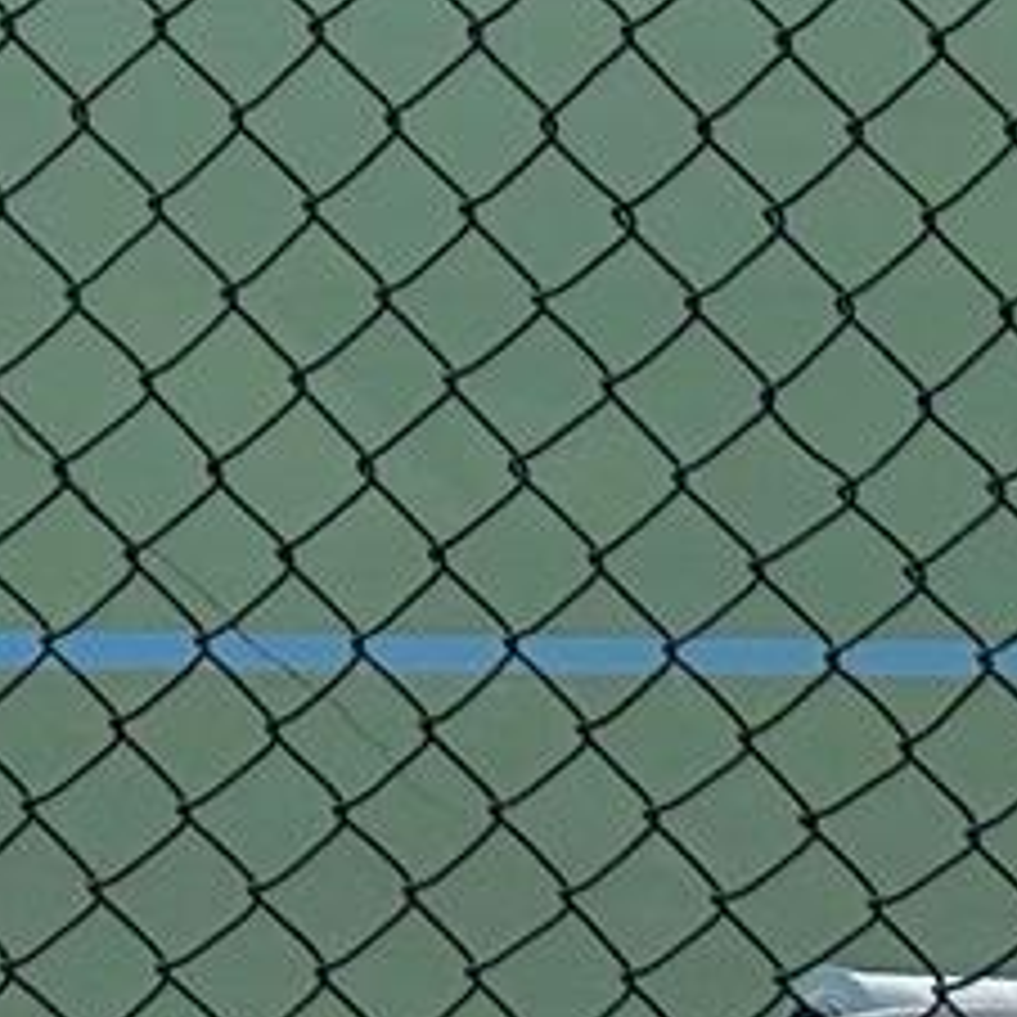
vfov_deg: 7.6
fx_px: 6382
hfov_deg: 6.7
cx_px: -3352
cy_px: -2349
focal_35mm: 192
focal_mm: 6.86
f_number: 1.78
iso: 80
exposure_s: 1/2252
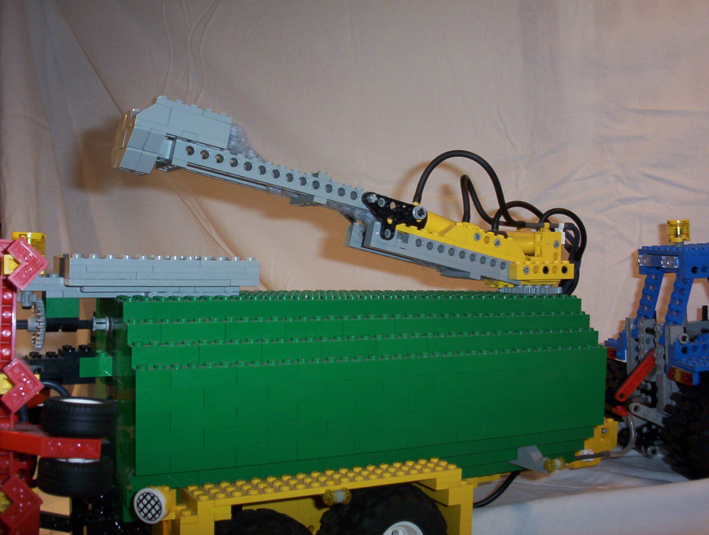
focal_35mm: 39
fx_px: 801
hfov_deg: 47.8
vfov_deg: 37.0
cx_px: 354
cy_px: 268
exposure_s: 1/30
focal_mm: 6
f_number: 4.5
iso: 140
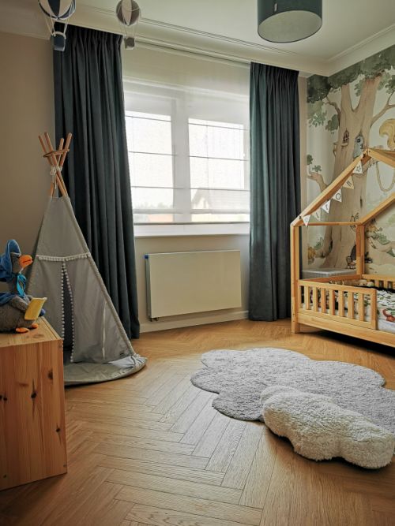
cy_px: 263
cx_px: 198
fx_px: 411
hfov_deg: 51.3
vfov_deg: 65.3
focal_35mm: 27
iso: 80
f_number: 1.6
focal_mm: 5.56
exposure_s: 5
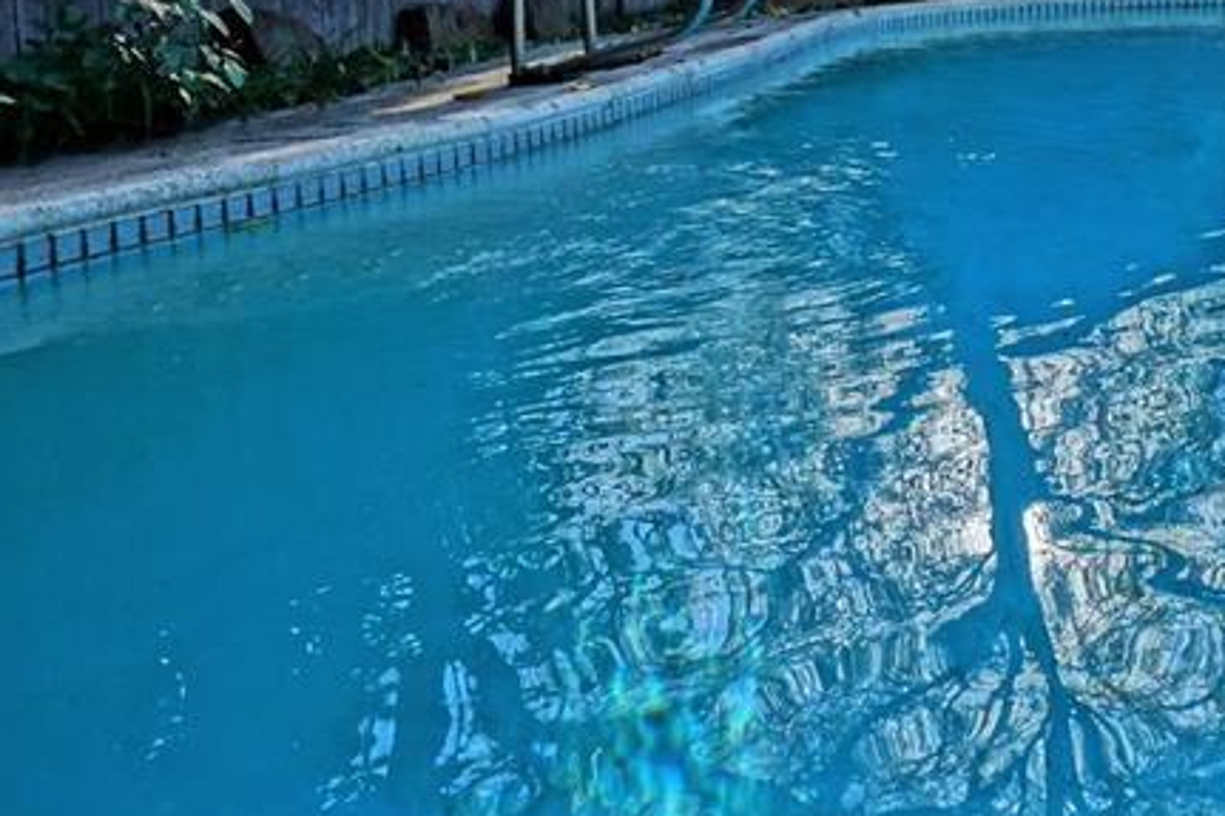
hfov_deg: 42.1
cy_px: -3
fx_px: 1292
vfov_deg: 32.2
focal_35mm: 38
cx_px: 1290
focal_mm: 16
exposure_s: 1/250
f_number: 14
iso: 1250
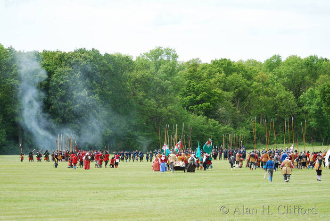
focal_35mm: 120
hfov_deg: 17.0
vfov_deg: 11.4
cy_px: 110
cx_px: 165
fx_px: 1101
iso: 125
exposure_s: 1/320
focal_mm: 80
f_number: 4.5
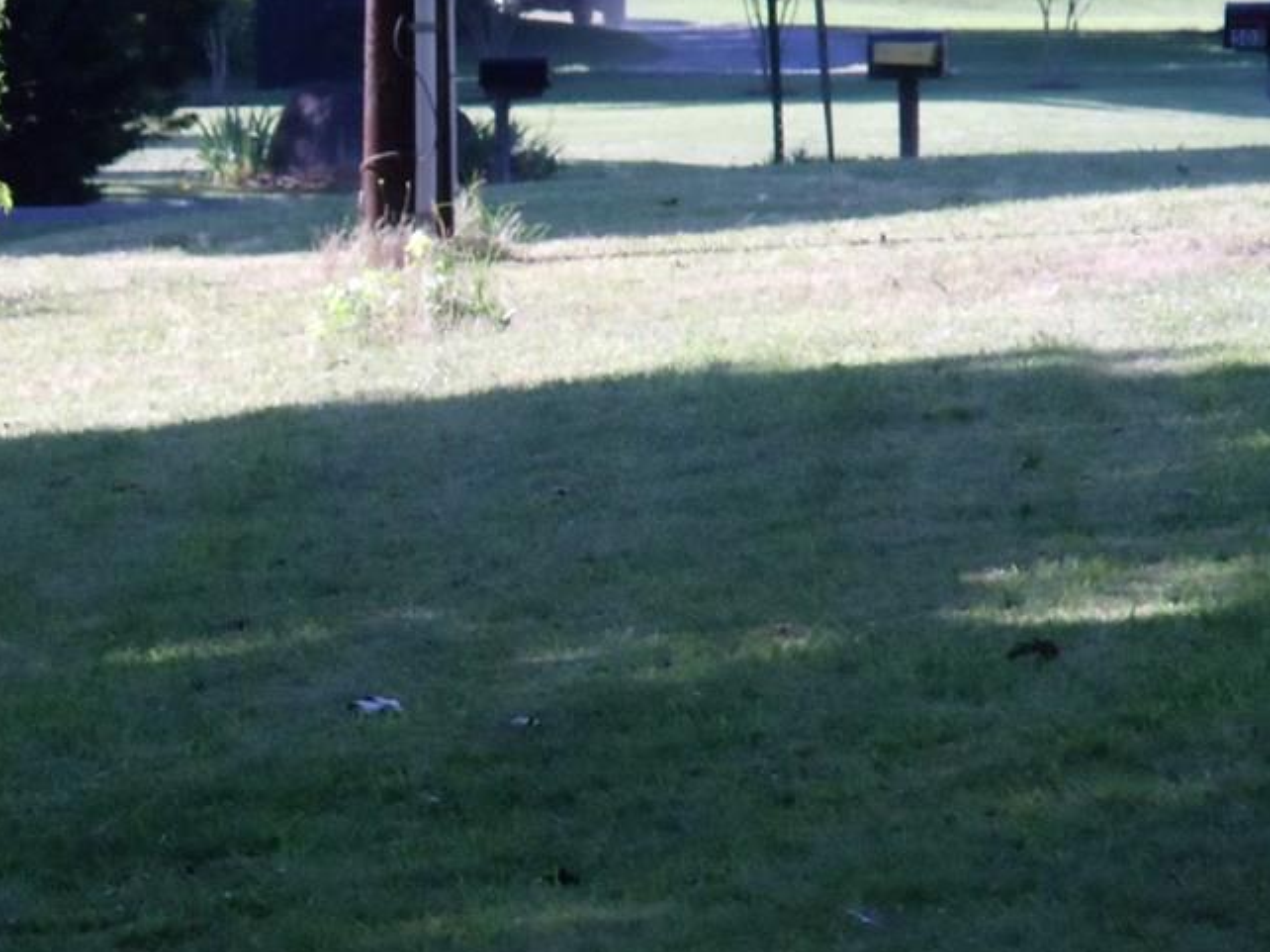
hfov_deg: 4.0
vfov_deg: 3.0
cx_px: 273
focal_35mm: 501
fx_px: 18374
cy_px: 362
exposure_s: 1/640
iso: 800
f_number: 5.6
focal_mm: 42
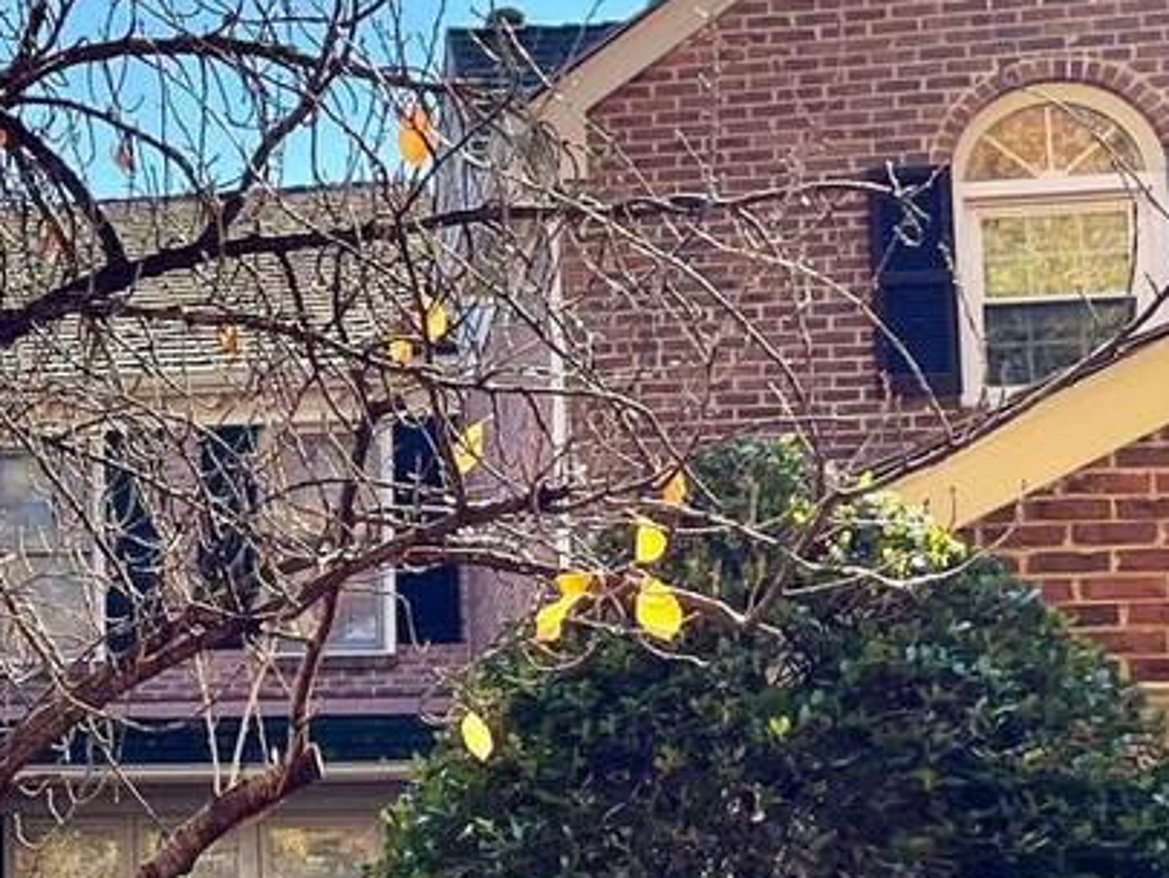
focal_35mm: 79
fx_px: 2669
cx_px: -433
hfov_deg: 21.8
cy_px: 687
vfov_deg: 18.5
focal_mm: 5.1
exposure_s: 1/1575
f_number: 1.6
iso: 32
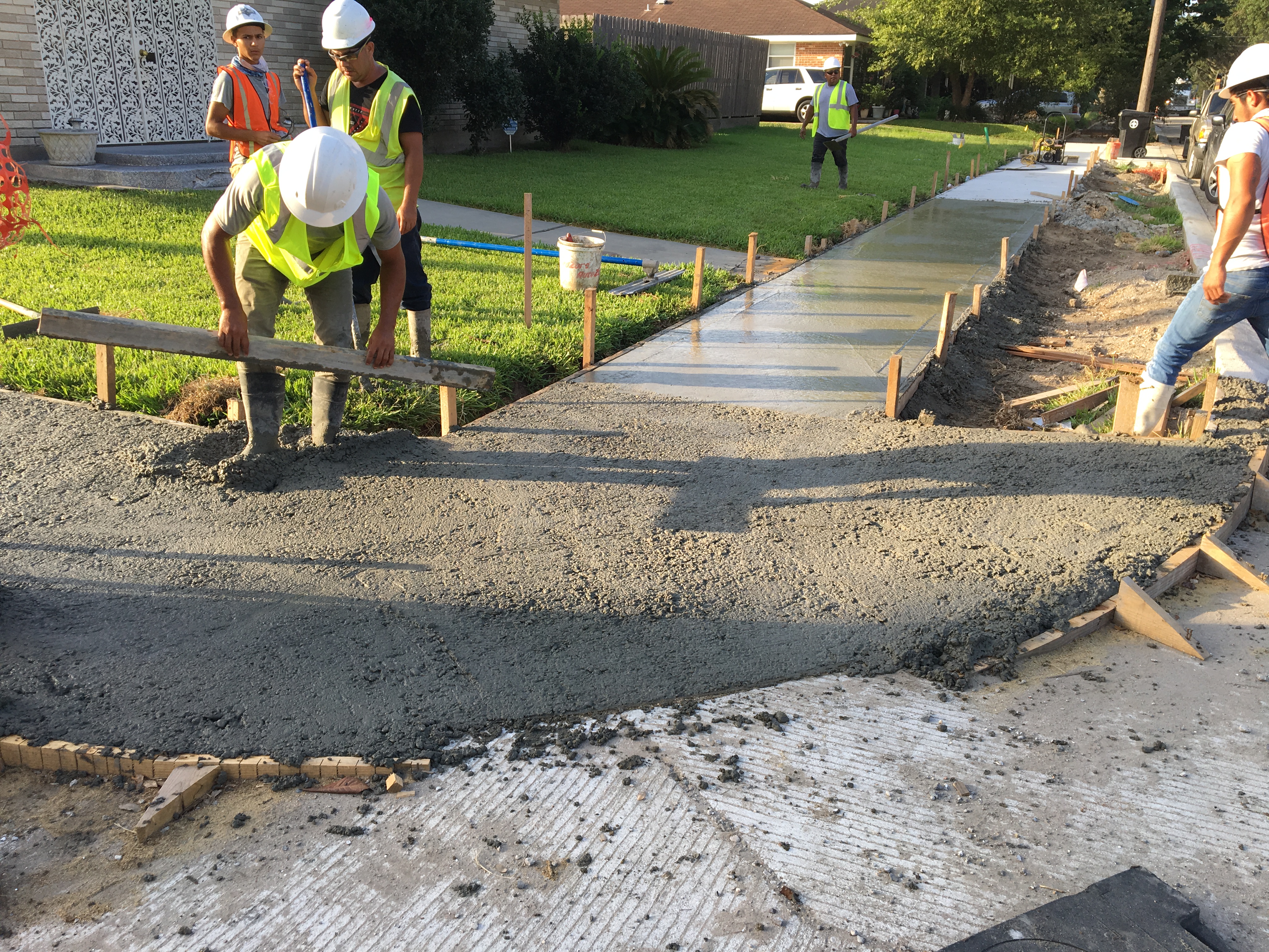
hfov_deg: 61.7
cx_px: 634
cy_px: 476
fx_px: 1063
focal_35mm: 29
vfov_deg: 48.2
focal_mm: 4.15
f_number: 2.2
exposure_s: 1/304
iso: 25
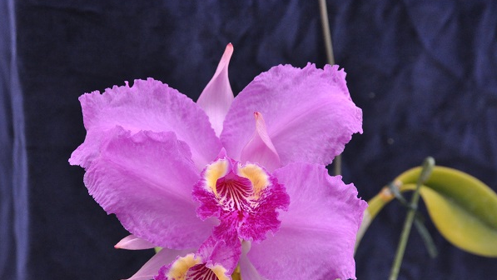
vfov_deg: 14.7
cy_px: 154
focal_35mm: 82
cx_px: 248
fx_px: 1081
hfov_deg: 25.9
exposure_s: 1/125
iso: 1600
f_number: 10
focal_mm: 52
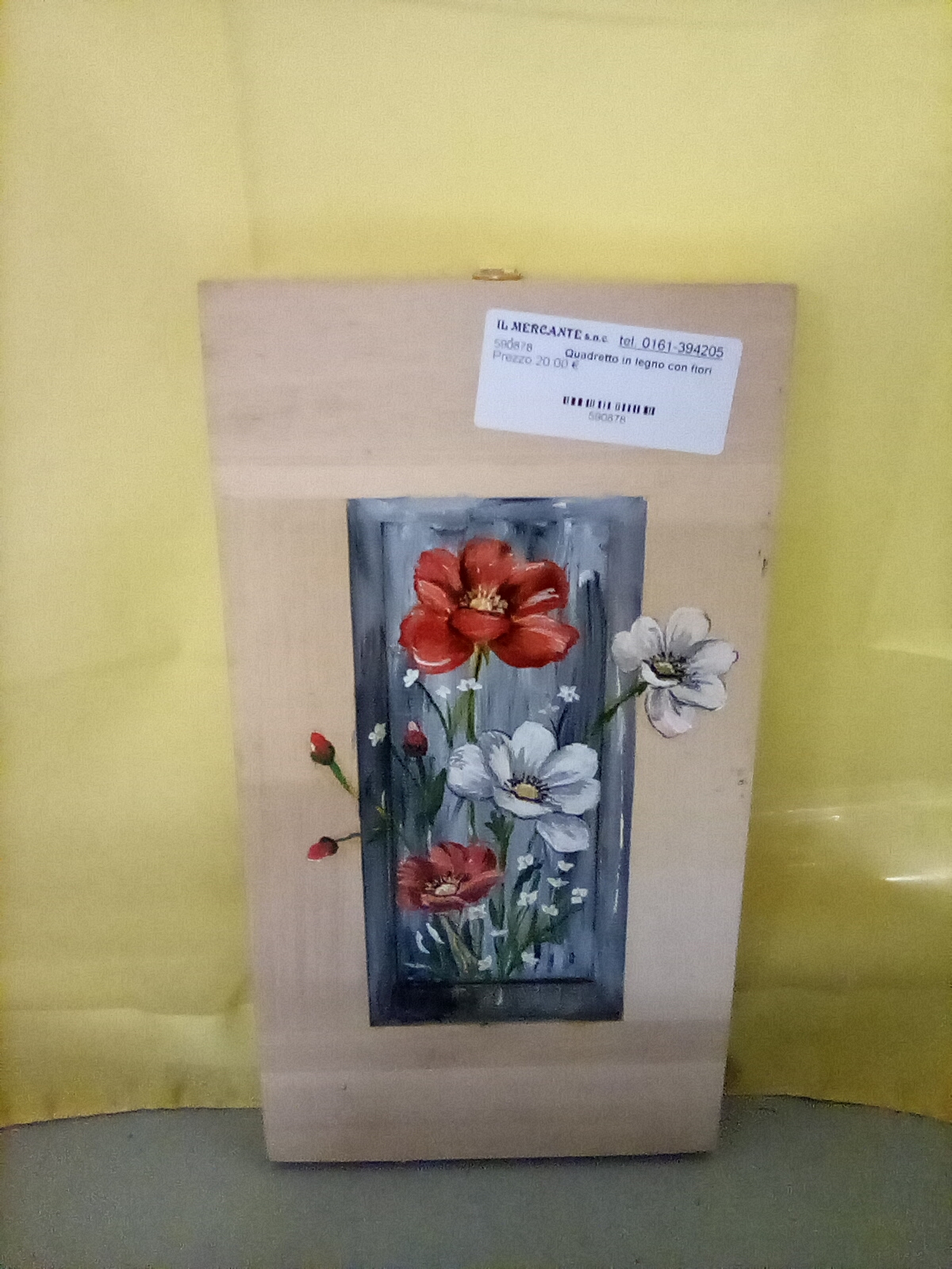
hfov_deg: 49.7
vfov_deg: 63.4
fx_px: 1027
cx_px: 476
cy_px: 634
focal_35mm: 28
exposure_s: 1/20
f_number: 2.2
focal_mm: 2.27
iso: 476
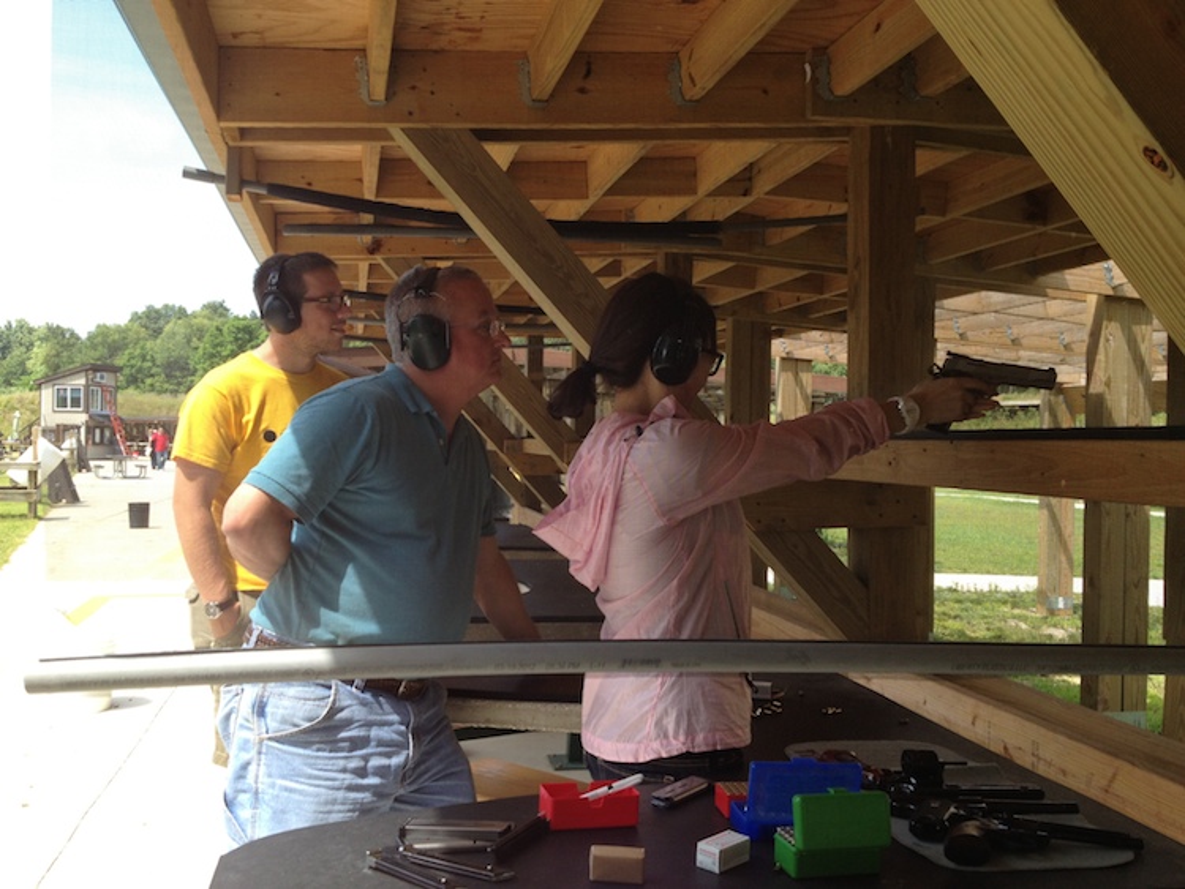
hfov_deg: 52.6
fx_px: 1199
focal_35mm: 35
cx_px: 592
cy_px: 444
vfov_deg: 40.7
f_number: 2.4
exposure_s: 1/315
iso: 50
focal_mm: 4.28
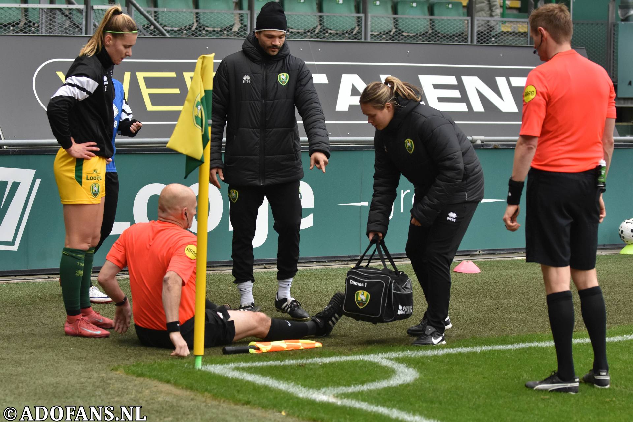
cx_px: 316
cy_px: 211
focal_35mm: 105
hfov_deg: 19.5
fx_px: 1846
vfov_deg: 13.0
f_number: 2.8
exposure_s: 1/1000
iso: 800
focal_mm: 70
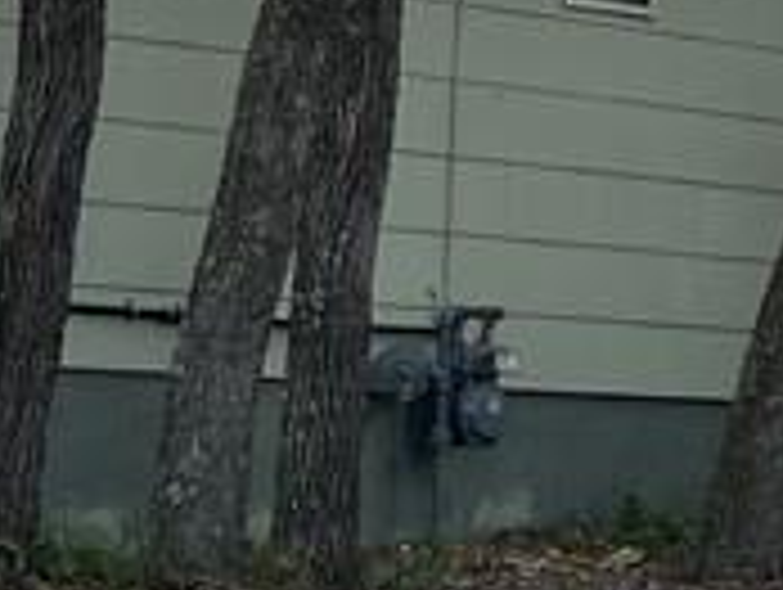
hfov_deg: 10.9
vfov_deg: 9.7
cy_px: 329
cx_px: -1116
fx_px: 3466
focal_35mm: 153
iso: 32
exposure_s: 1/248
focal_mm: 4.25
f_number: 1.8
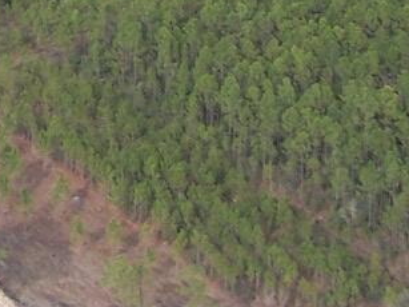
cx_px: -368
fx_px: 2268
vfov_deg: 7.4
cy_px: -324
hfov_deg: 9.7
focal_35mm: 192
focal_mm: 6.3
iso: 80
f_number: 2.8
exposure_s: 1/400
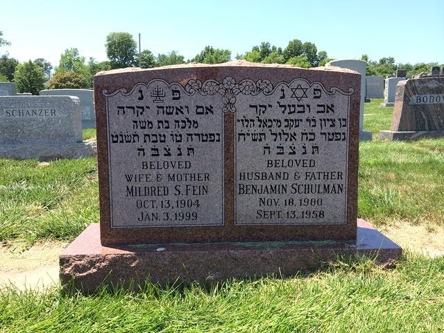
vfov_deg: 46.8
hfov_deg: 60.0
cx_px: 222
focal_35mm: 30
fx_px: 385
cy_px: 166
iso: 32
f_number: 2.2
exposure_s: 1/720
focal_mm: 4.12
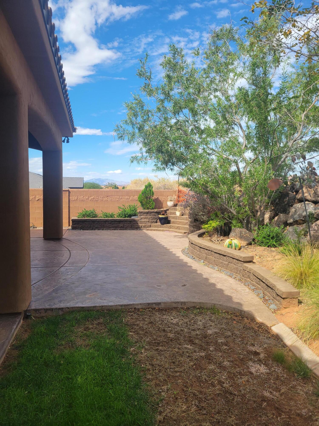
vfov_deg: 67.3
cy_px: 213
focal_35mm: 26
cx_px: 160
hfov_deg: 53.1
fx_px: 319
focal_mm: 5.4
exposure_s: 1/1465
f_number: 1.8
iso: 40
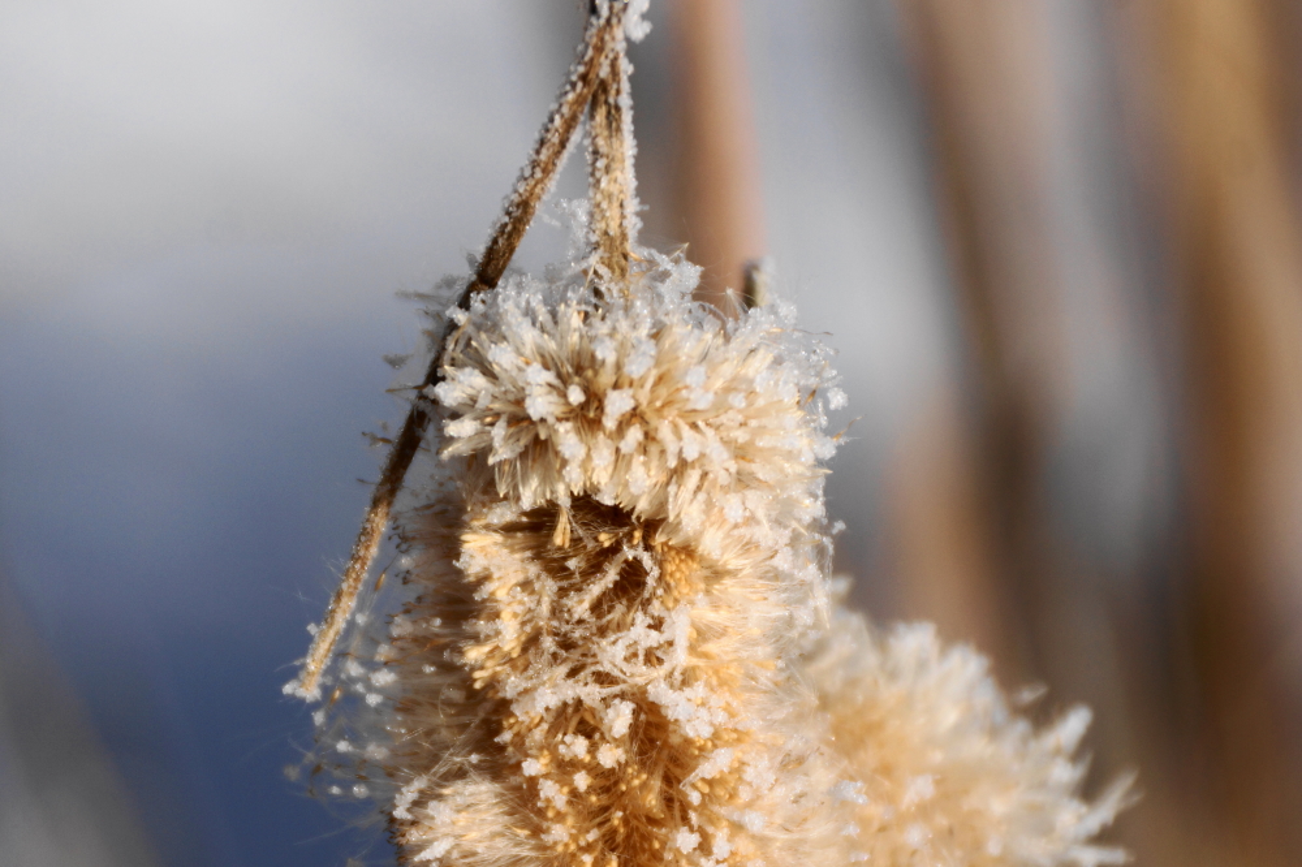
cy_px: 434
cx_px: 651
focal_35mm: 375
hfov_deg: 5.5
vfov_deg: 3.7
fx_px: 13557
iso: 100
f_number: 6.3
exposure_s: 1/400
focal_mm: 250
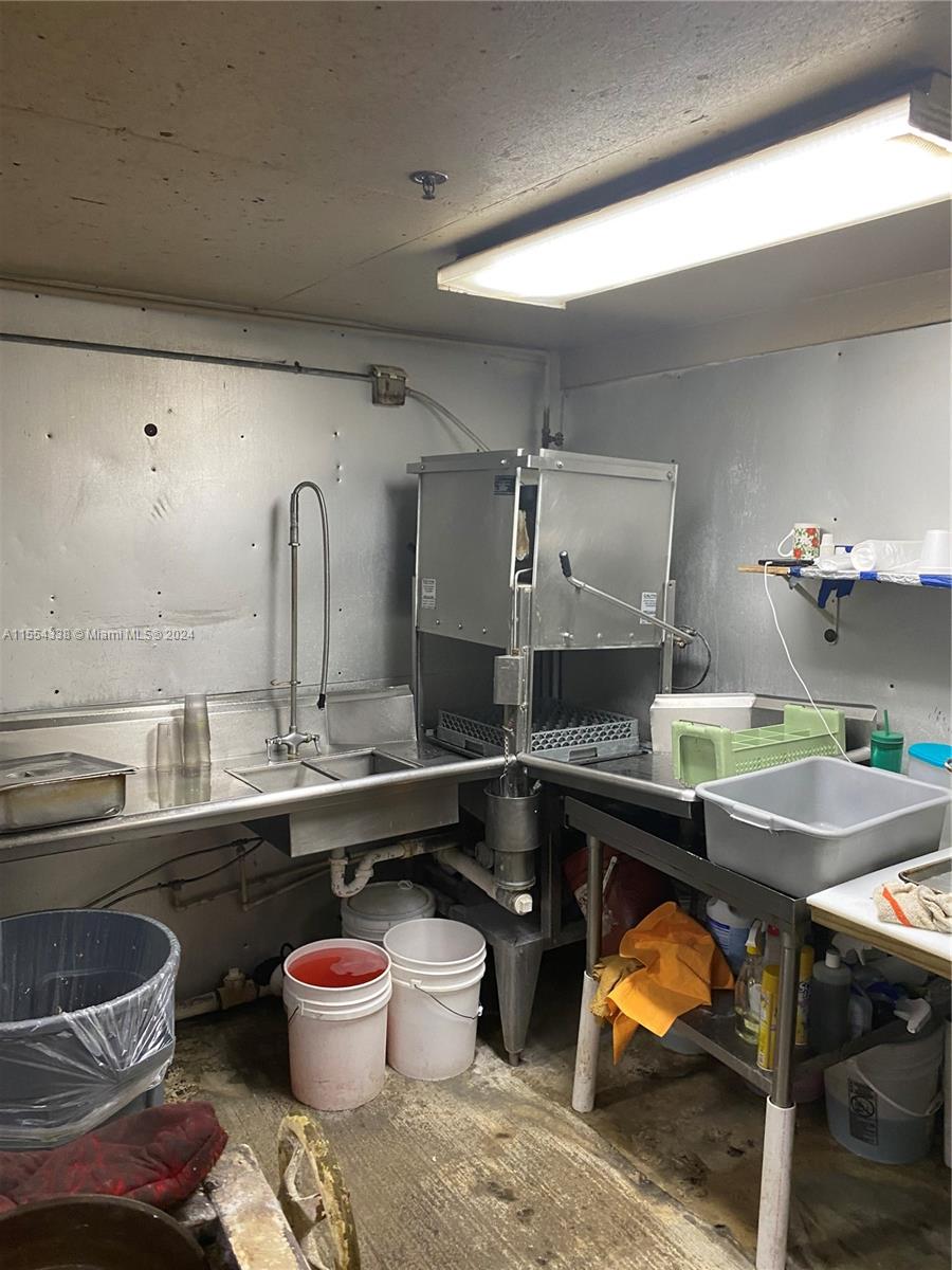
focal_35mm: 26
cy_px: 635
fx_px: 953
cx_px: 476
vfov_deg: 67.3
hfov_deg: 53.1
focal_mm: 4.25
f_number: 1.8
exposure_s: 1/60
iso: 125
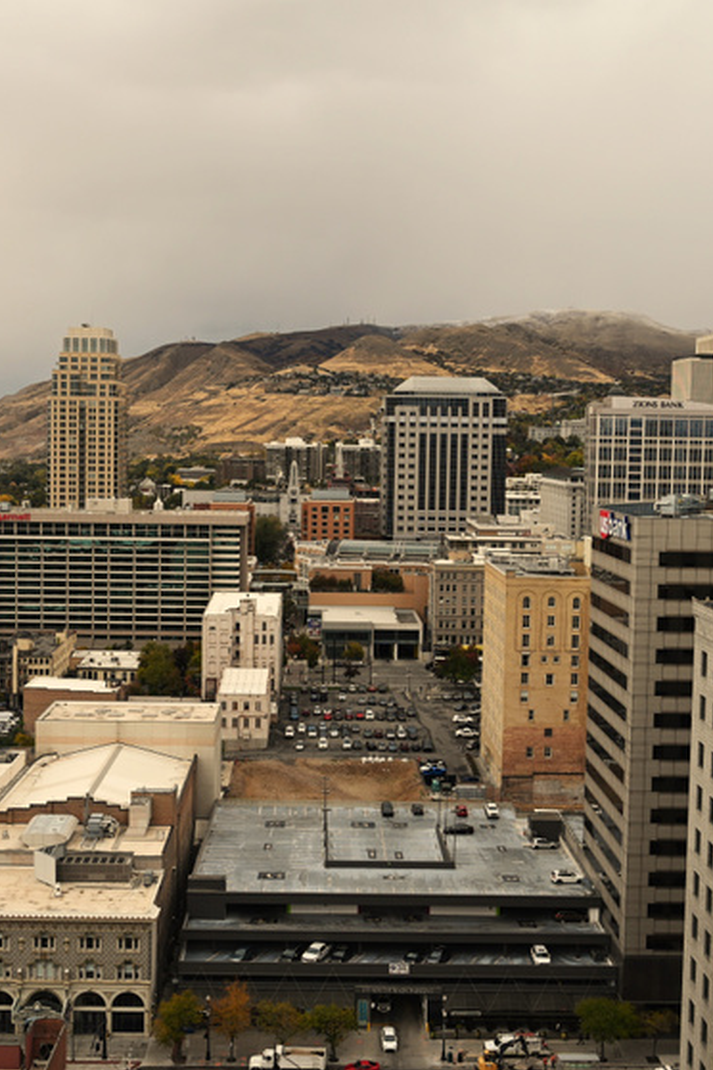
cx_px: 341
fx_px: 1307
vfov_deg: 44.5
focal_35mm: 44
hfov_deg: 30.5
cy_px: 513
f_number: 5.6
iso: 140
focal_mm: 24
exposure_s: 1/250
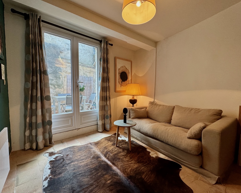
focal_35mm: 15
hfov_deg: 96.8
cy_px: 96
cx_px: 119
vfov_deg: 84.0
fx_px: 107
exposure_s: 1/100
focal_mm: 2.22
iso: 200
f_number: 2.2
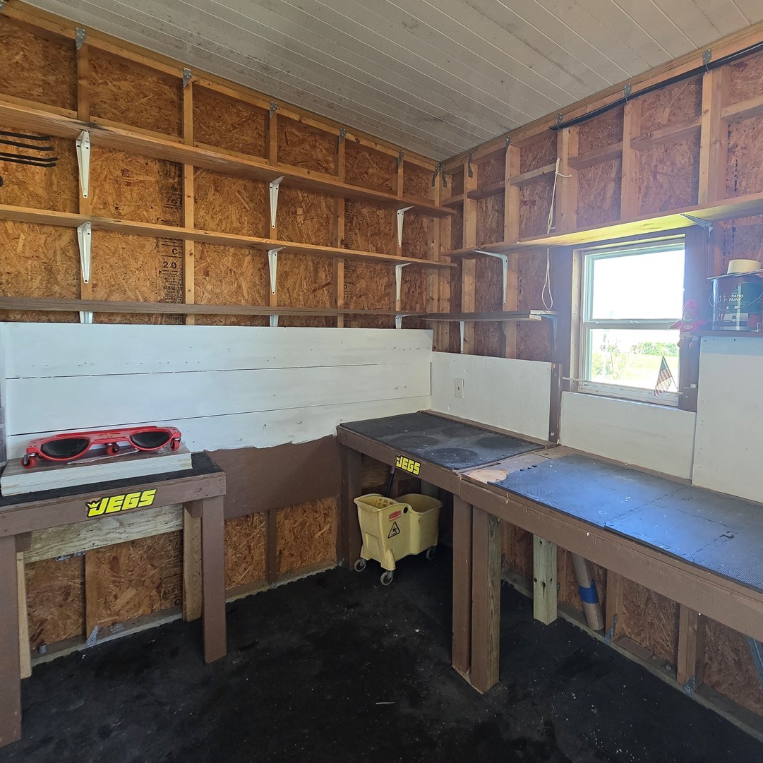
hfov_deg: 82.2
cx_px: 483
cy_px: 346
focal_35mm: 17
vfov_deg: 83.7
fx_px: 424
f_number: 2.2
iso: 200
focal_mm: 2.2
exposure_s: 1/60
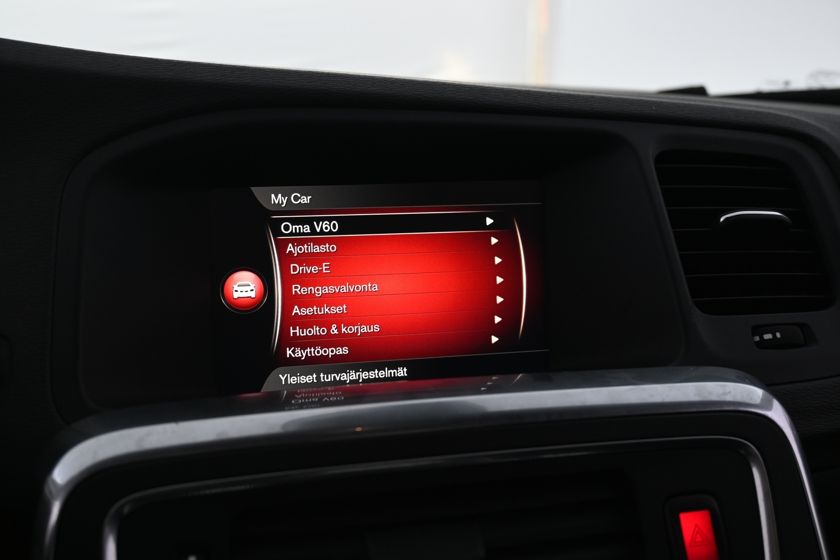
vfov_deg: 40.8
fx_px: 752
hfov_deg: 58.3
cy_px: 280
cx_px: 420
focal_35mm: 32
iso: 500
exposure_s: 1/30
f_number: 4
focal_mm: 21.5
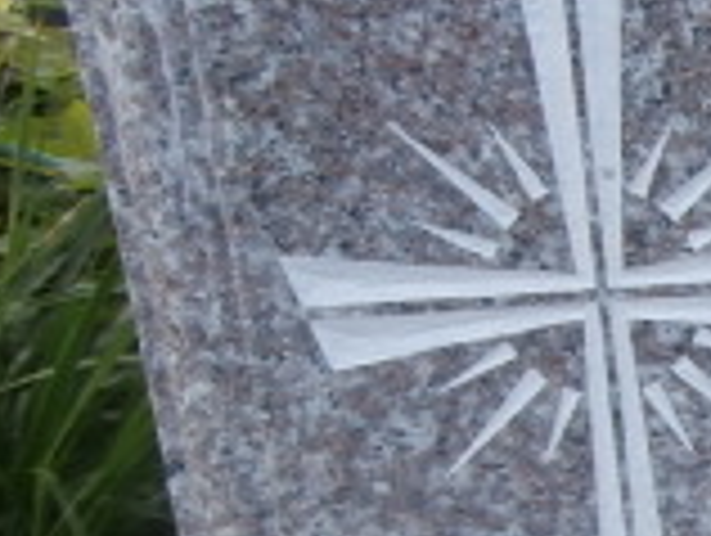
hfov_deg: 16.8
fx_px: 1995
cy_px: 320
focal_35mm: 97
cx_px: 1269
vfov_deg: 15.3
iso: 100
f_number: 3
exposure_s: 1/320
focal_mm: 4.2
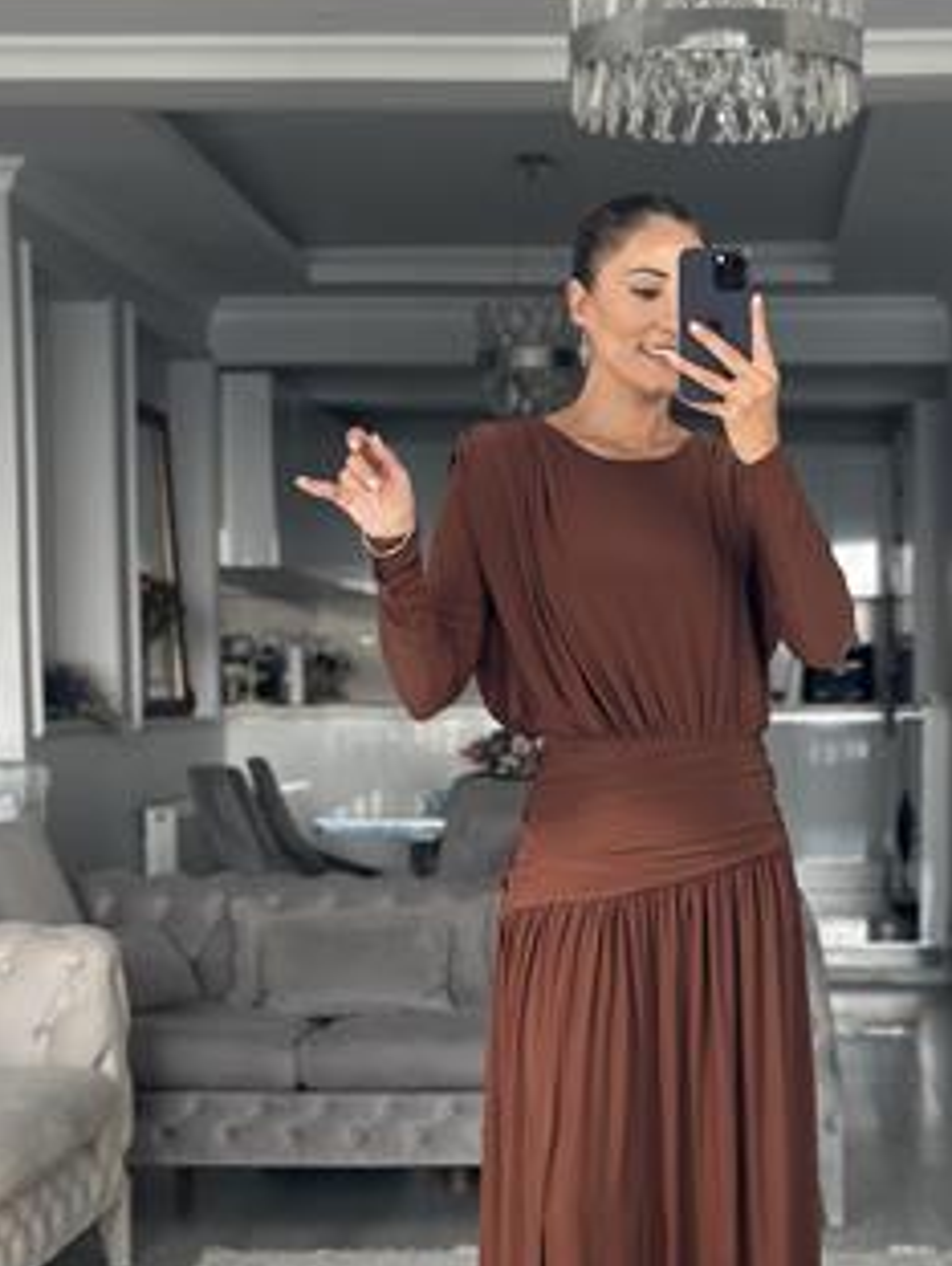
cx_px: 667
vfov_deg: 24.9
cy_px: 843
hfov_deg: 18.9
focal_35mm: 78
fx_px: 2854
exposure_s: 1/161
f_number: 1.78
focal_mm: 6.86
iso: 100
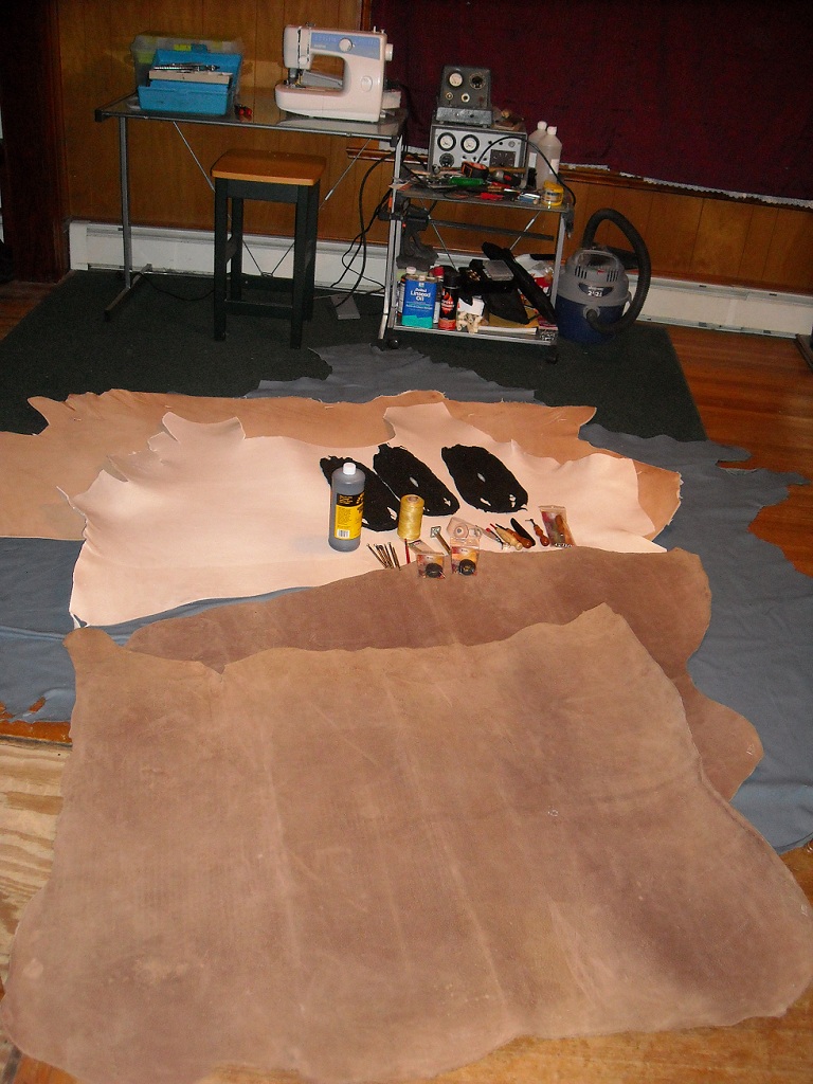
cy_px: 542
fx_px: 1096
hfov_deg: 40.7
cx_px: 406
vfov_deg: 52.6
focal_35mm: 35
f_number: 2.8
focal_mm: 5.7
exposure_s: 1/60
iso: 400
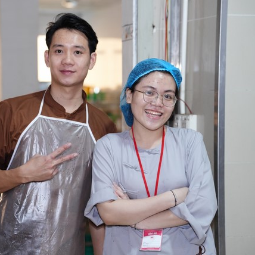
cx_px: 82
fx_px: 817
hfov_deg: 17.7
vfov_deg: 17.7
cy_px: 128
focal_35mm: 98
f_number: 3.2
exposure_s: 1/125
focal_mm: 76
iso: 2500
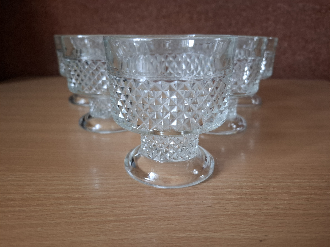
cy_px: 124
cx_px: 165
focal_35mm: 23
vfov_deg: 58.9
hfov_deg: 73.9
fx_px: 219
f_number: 1.8
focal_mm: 5.54
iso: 400
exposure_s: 1/33
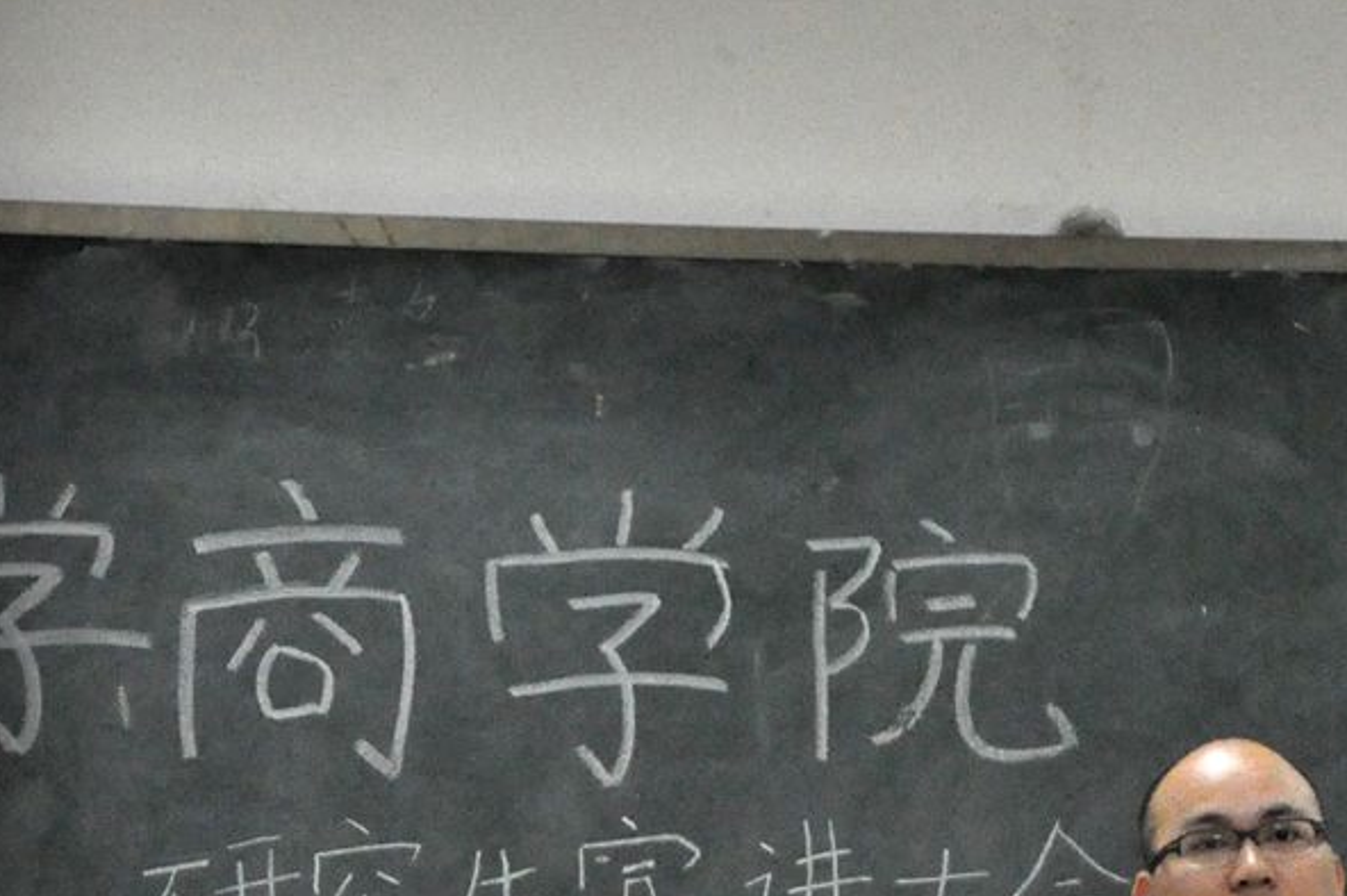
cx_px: 1122
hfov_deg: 8.7
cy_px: 1208
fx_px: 8862
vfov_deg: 5.7
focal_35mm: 237
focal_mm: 52
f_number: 5
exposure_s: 1/160
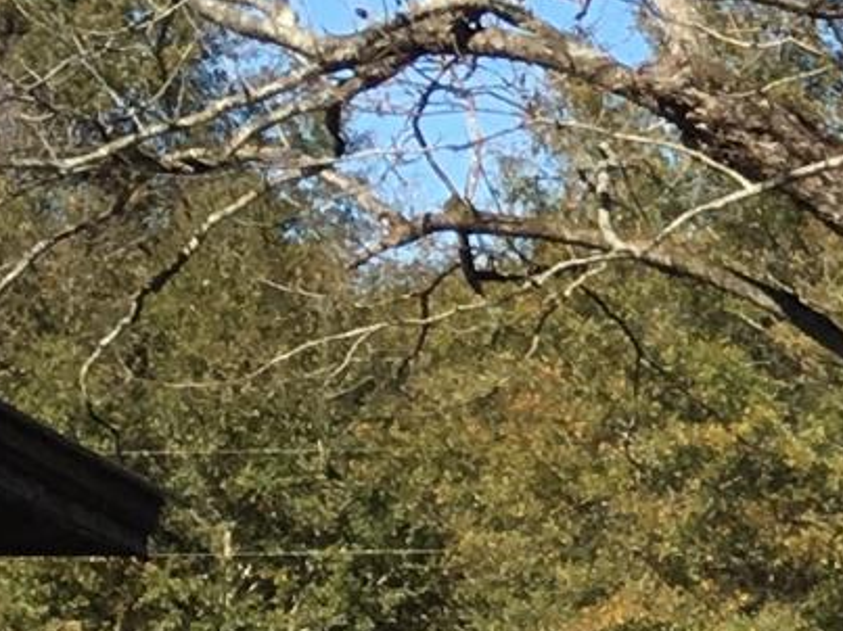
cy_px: 489
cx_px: 2860
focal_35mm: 216
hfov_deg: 7.6
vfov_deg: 6.9
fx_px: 5259
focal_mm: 4.15
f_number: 2.2
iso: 25
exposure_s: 1/1221
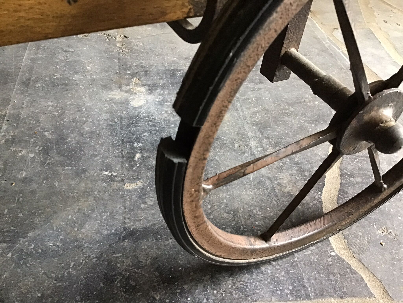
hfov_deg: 58.4
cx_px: 202
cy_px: 152
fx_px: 361
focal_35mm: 31
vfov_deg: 45.4
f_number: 2.4
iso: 200
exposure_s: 1/25
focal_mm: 3.3
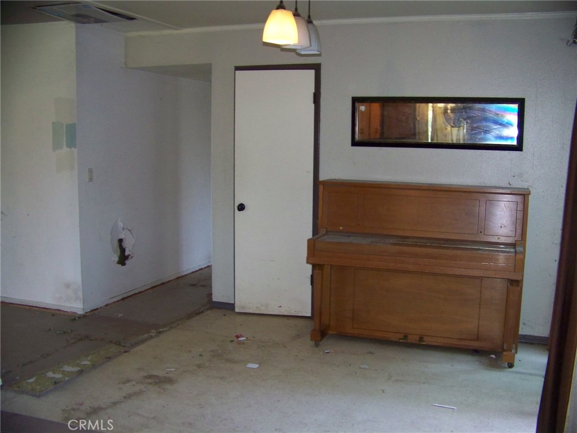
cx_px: 288
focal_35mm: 36
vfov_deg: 39.7
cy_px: 216
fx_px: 600
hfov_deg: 51.4
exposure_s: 1/30
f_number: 2.8
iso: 200
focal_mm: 5.85
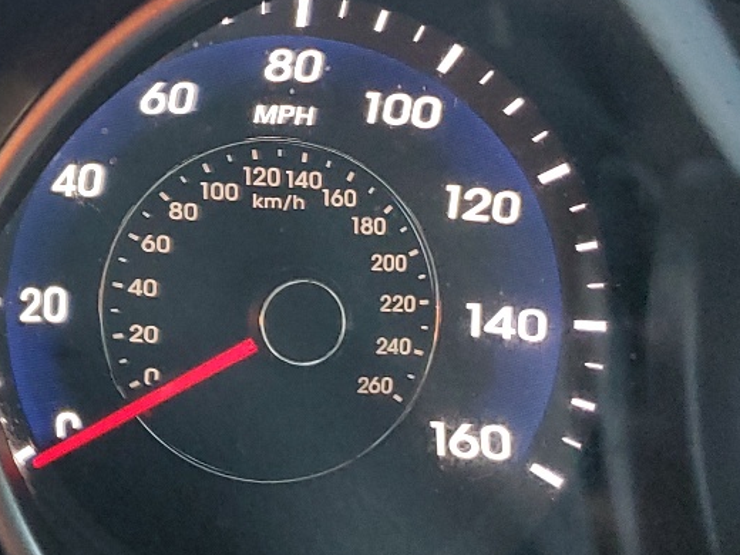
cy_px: 107
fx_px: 1710
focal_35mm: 80
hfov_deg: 21.3
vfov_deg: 18.3
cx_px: -303
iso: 125
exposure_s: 1/60.2
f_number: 1.5
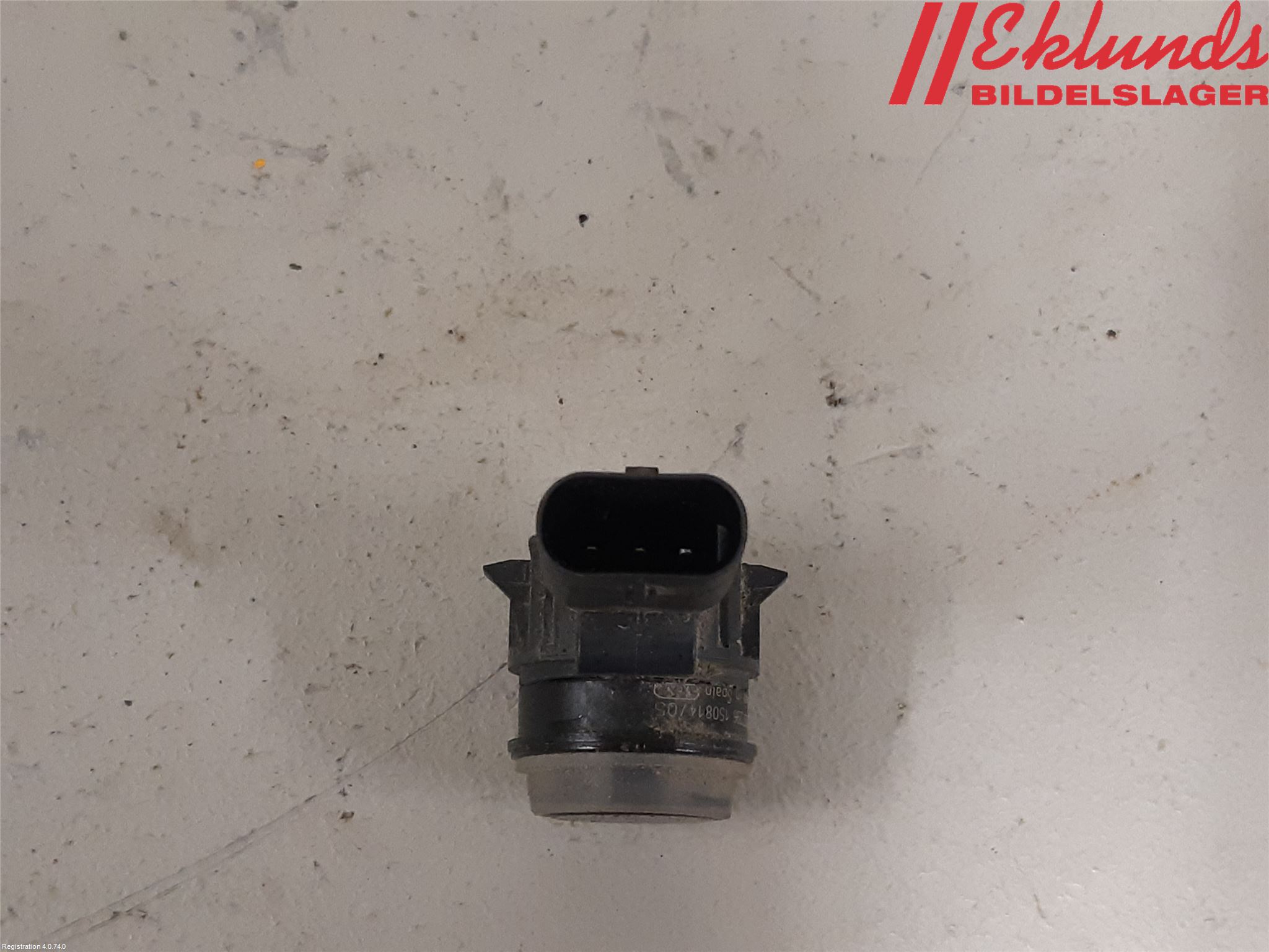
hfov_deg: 67.3
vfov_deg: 53.1
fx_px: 953
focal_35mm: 26
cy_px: 476
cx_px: 634
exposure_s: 1/50
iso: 250
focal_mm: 3.93
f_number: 1.7
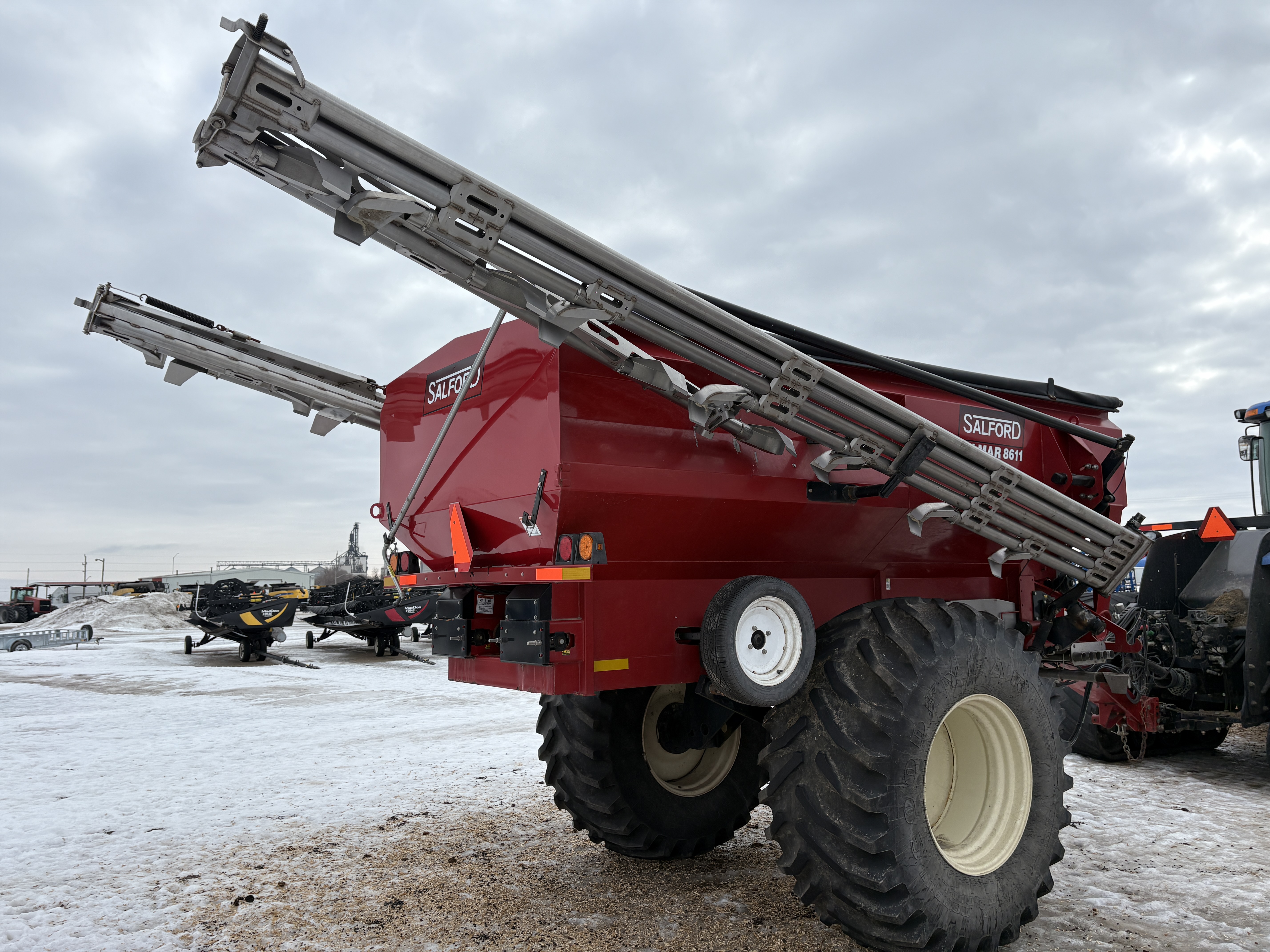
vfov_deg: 53.1
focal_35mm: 26
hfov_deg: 67.3
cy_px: 476
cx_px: 635
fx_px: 954
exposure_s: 1/2985
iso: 50
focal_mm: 5.96
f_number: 1.6
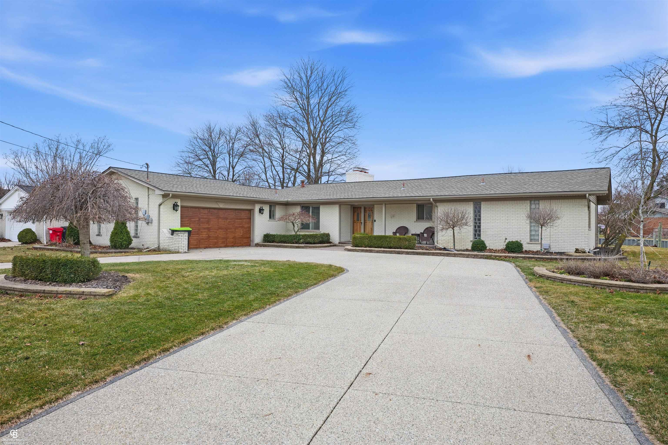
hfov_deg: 78.6
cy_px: 222
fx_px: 408
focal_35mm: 22
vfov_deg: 57.2
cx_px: 334
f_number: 7.1
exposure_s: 1/60
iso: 125
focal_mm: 22
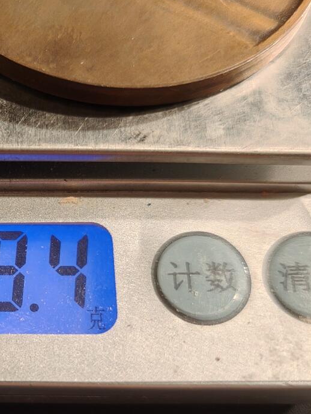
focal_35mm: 60
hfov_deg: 22.9
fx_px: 718
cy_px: 248
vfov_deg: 32.1
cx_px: -37
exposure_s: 1/172
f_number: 1.6
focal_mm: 6.06
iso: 250
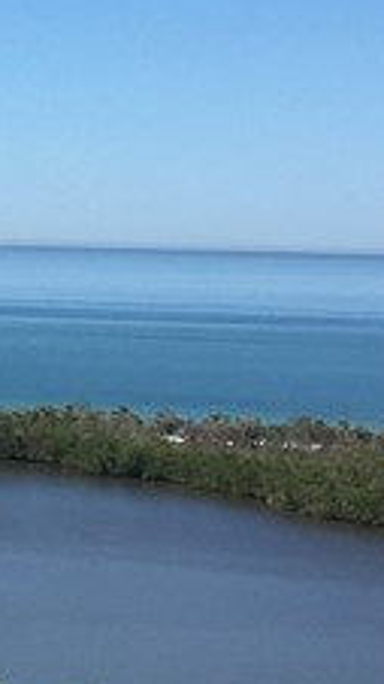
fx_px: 2590
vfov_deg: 15.0
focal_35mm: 143
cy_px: 185
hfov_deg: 7.8
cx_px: -544
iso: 32
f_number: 2.2
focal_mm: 4.15
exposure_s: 1/1980
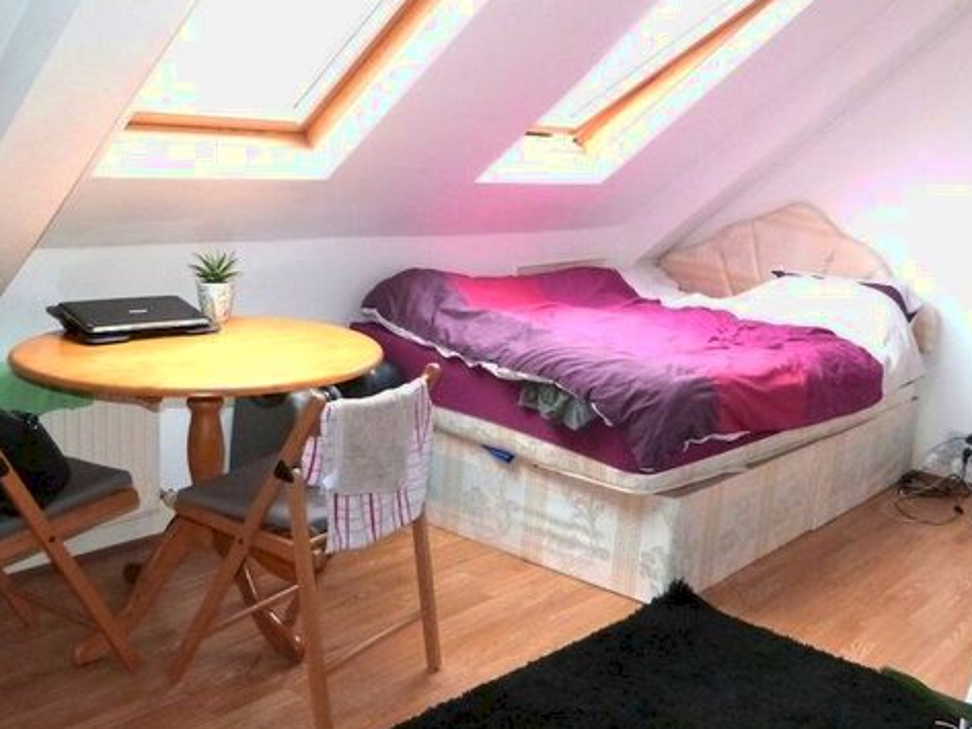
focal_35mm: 37
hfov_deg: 49.8
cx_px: 586
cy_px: 325
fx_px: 1039
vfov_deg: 38.6
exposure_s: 1/250
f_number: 2.8
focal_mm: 4.5
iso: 400
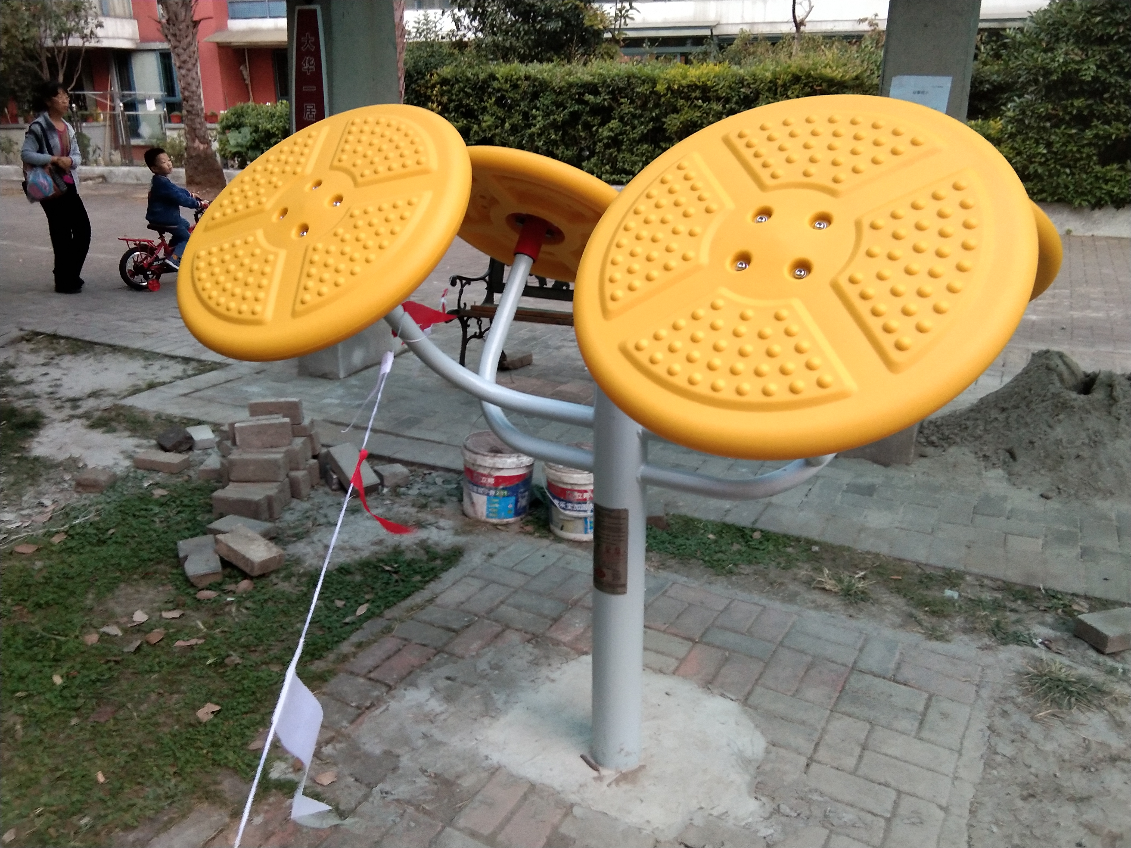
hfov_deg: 58.4
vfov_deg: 45.4
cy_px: 424
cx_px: 566
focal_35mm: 31
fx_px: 1013
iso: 400
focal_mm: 3.69
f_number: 2.2
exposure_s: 1/33.3
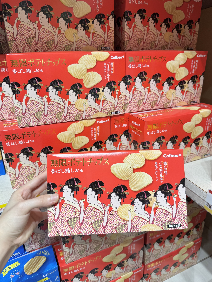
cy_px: 140
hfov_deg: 54.9
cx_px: 109
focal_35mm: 25
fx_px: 204
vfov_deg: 69.4
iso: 64
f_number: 1.78
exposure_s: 1/183
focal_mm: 6.76
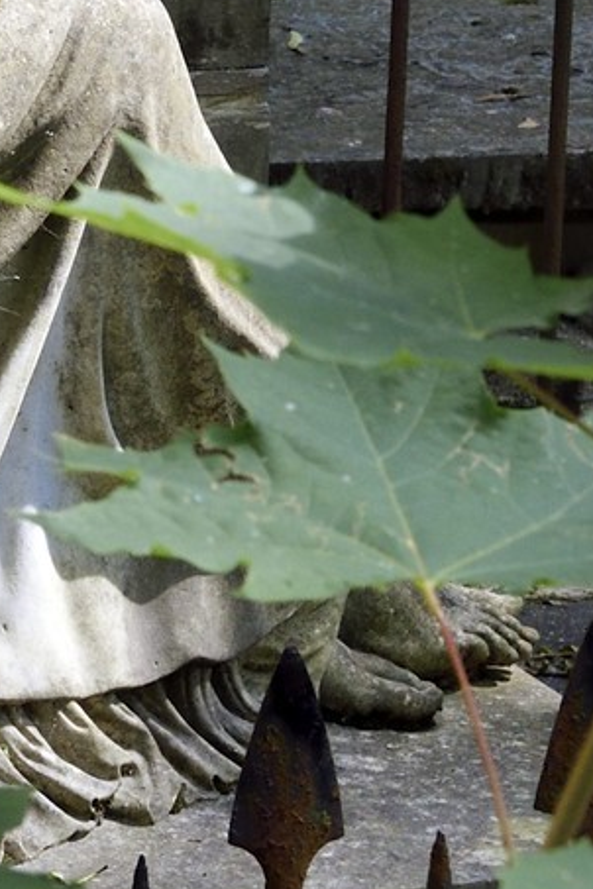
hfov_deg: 6.7
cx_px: -51
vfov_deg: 9.6
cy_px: -628
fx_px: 5065
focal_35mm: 205
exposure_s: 1/160
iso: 800
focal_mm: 58
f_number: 13
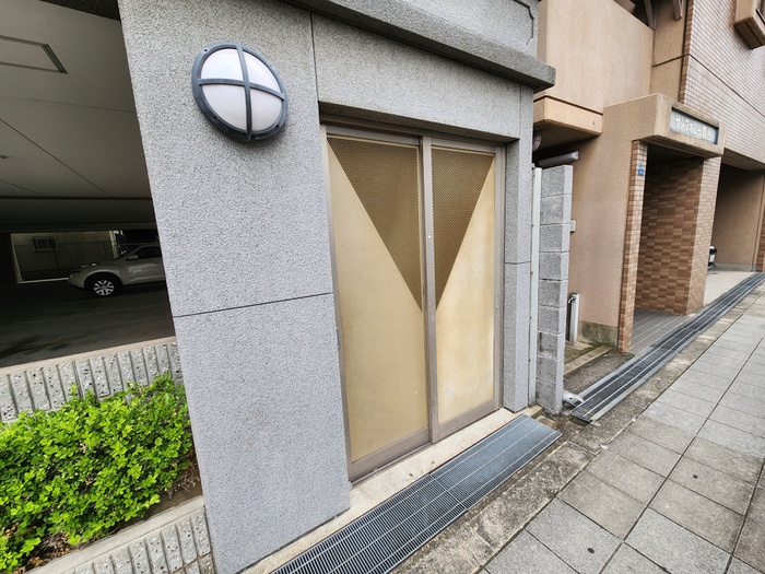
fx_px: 287
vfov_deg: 89.9
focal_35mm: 13
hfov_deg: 106.2
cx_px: 382
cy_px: 287
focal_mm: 2.2
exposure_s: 1/411
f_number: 2.2
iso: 50
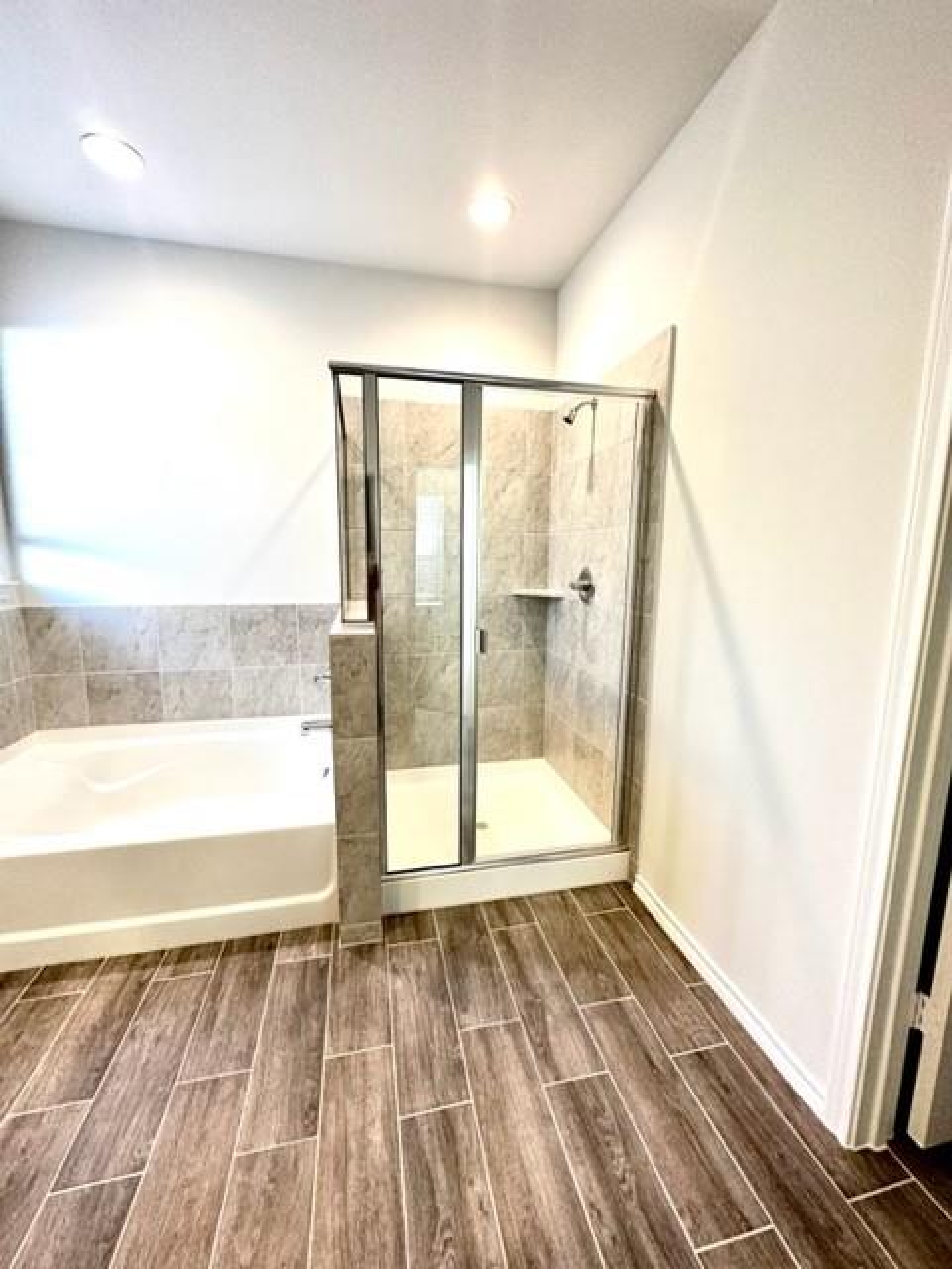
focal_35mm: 14
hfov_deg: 85.7
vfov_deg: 102.1
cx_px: 476
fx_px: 513
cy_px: 634
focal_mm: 2.22
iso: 250
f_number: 2.2
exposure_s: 1/120
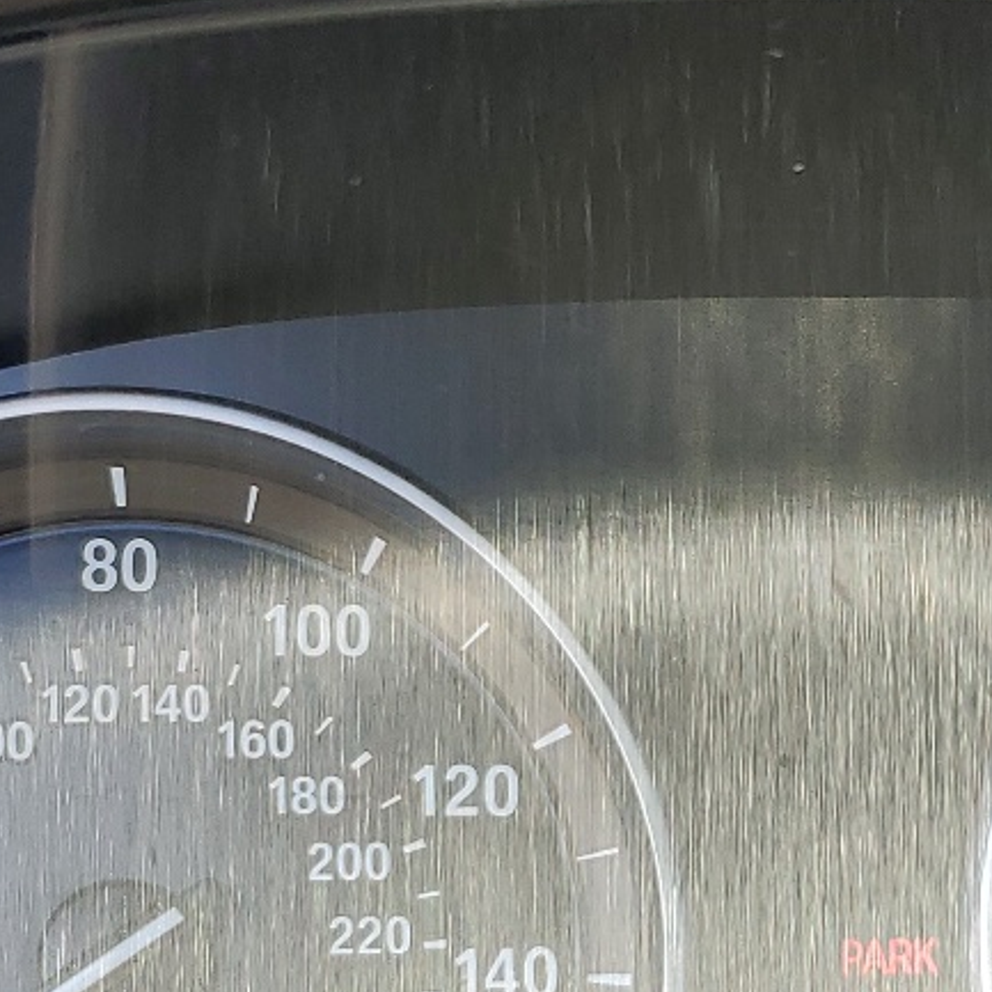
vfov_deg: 19.9
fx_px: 2756
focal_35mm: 85
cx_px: 880
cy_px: 937
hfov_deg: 20.0
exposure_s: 1/182
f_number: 1.5
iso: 50
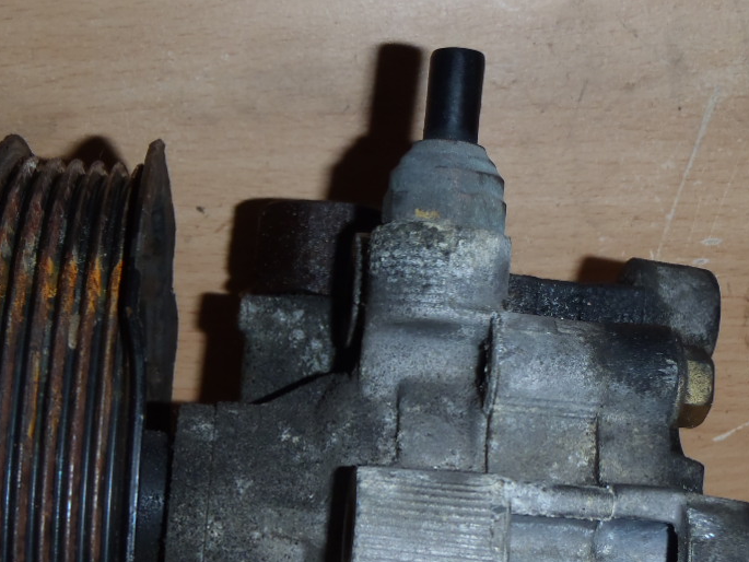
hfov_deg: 27.2
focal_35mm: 71
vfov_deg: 20.4
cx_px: 256
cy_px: 480
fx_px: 1537
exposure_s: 1/40
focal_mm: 6.83
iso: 100
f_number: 4.6
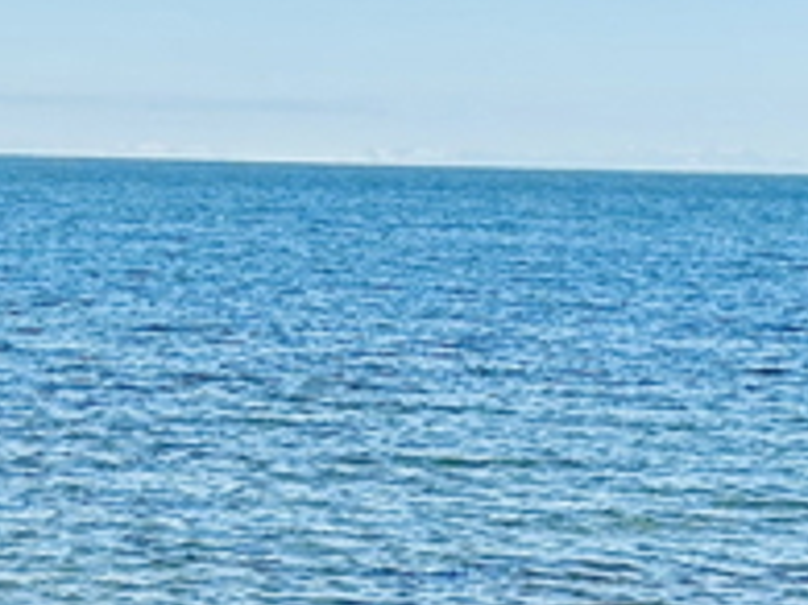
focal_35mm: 160
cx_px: 820
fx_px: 3732
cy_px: 1073
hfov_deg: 12.2
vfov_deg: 8.9
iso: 50
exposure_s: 1/1468
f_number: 1.5
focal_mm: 5.7
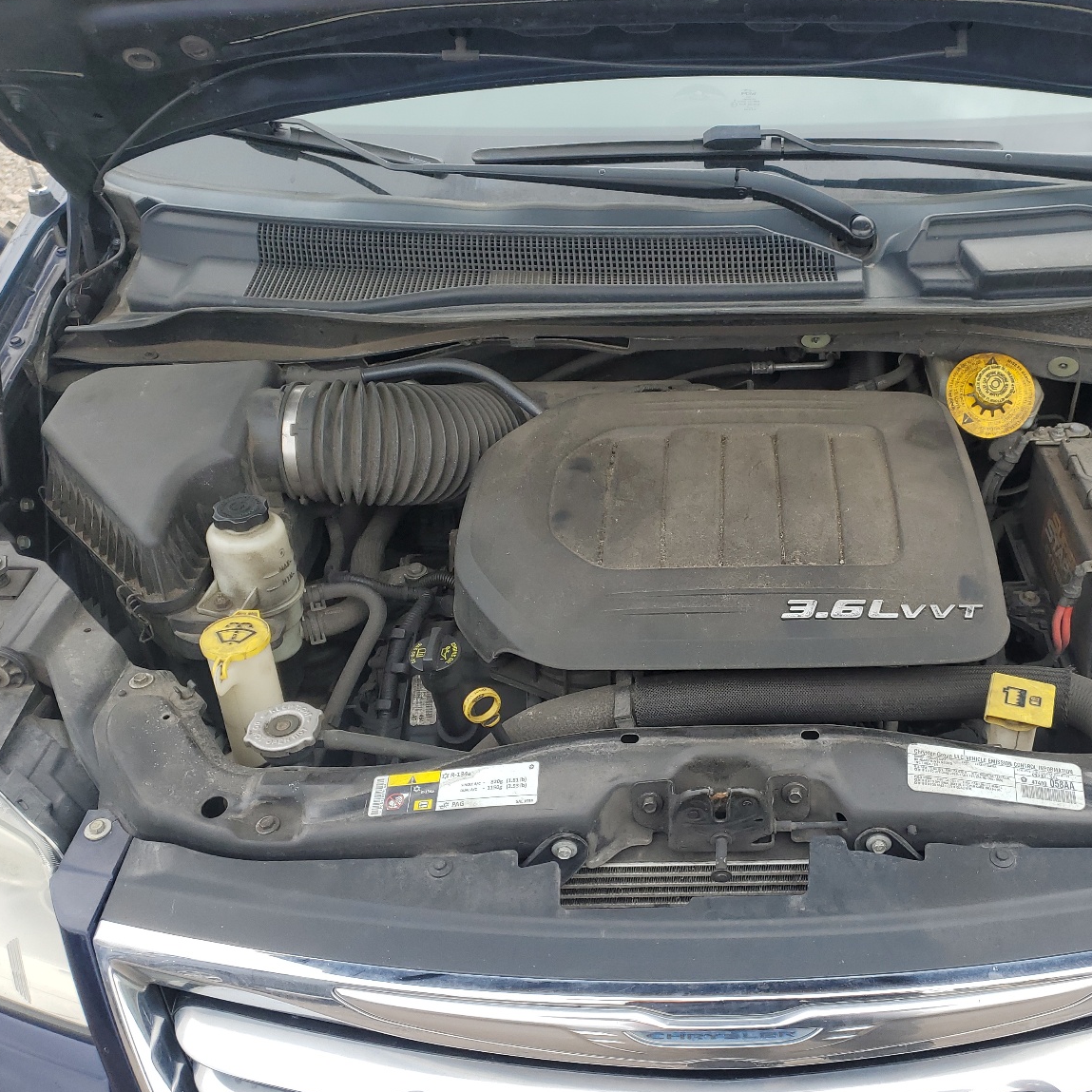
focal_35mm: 32
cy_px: 541
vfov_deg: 51.1
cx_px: 725
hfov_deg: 50.2
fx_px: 1142
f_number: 1.5
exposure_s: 1/667
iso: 50
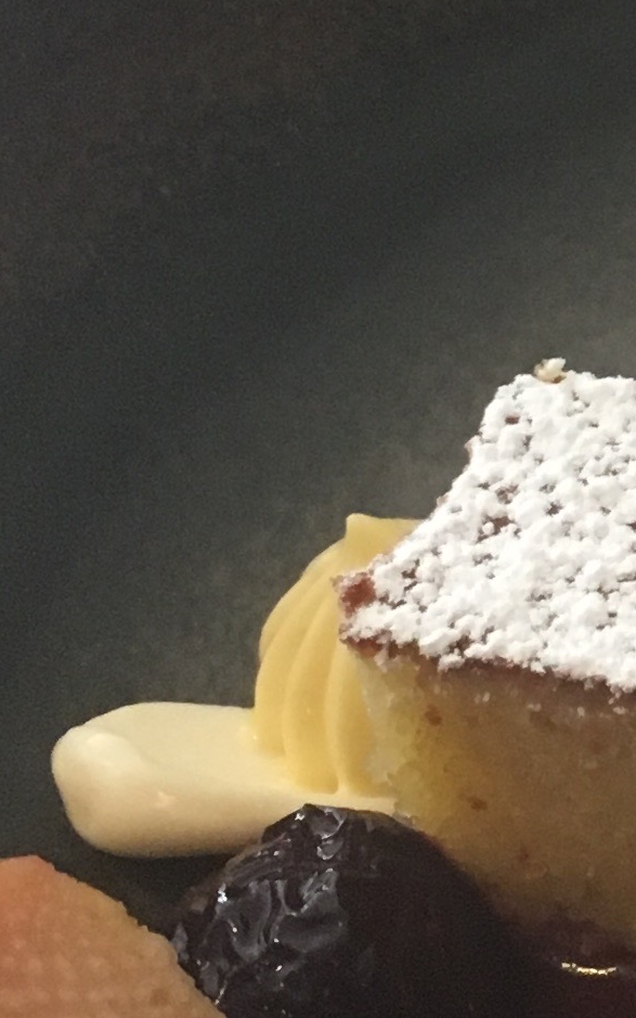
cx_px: 1381
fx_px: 3660
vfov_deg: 15.7
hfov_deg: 9.2
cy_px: 151
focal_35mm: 132
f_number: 2.2
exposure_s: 1/33
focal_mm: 4.15
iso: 160
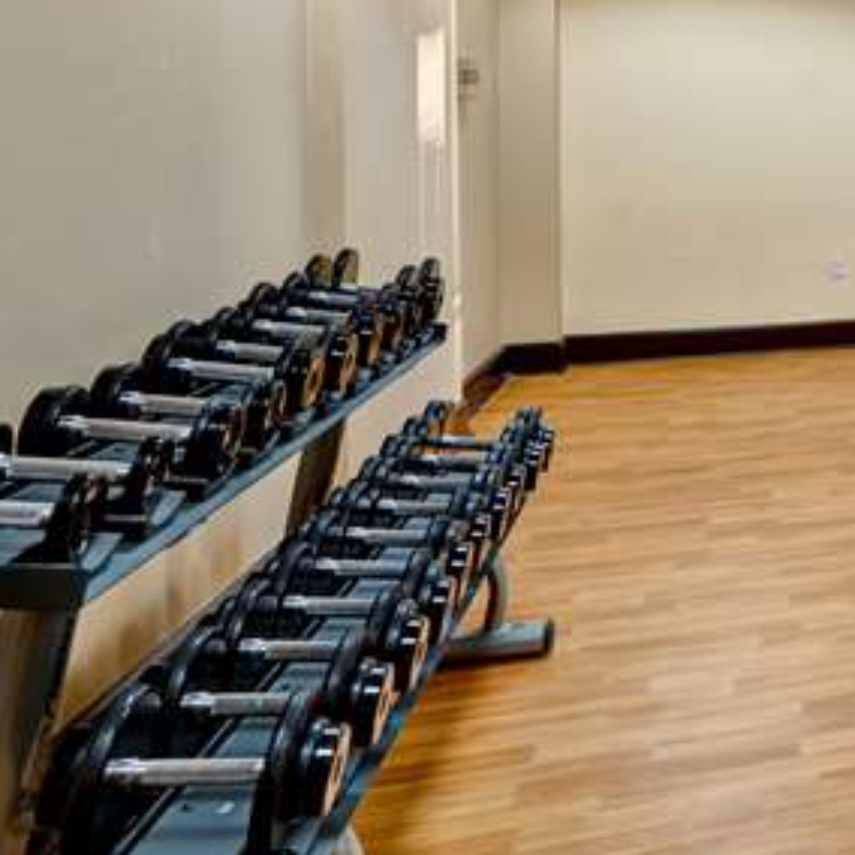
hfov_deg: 22.6
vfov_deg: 33.7
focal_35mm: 49
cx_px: 1486
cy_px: 181
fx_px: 1369
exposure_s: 1/3.33
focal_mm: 16
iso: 200
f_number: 8
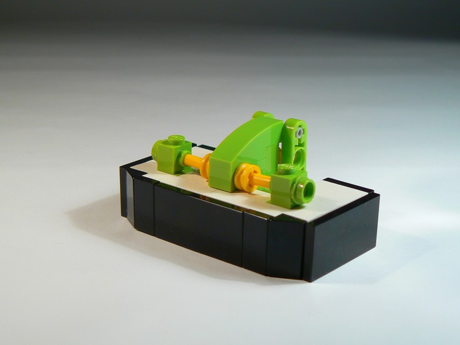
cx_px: 230
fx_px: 904
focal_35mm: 68
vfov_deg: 21.6
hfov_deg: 28.6
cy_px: 172
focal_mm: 11.4
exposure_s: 1/40
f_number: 3.2
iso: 80
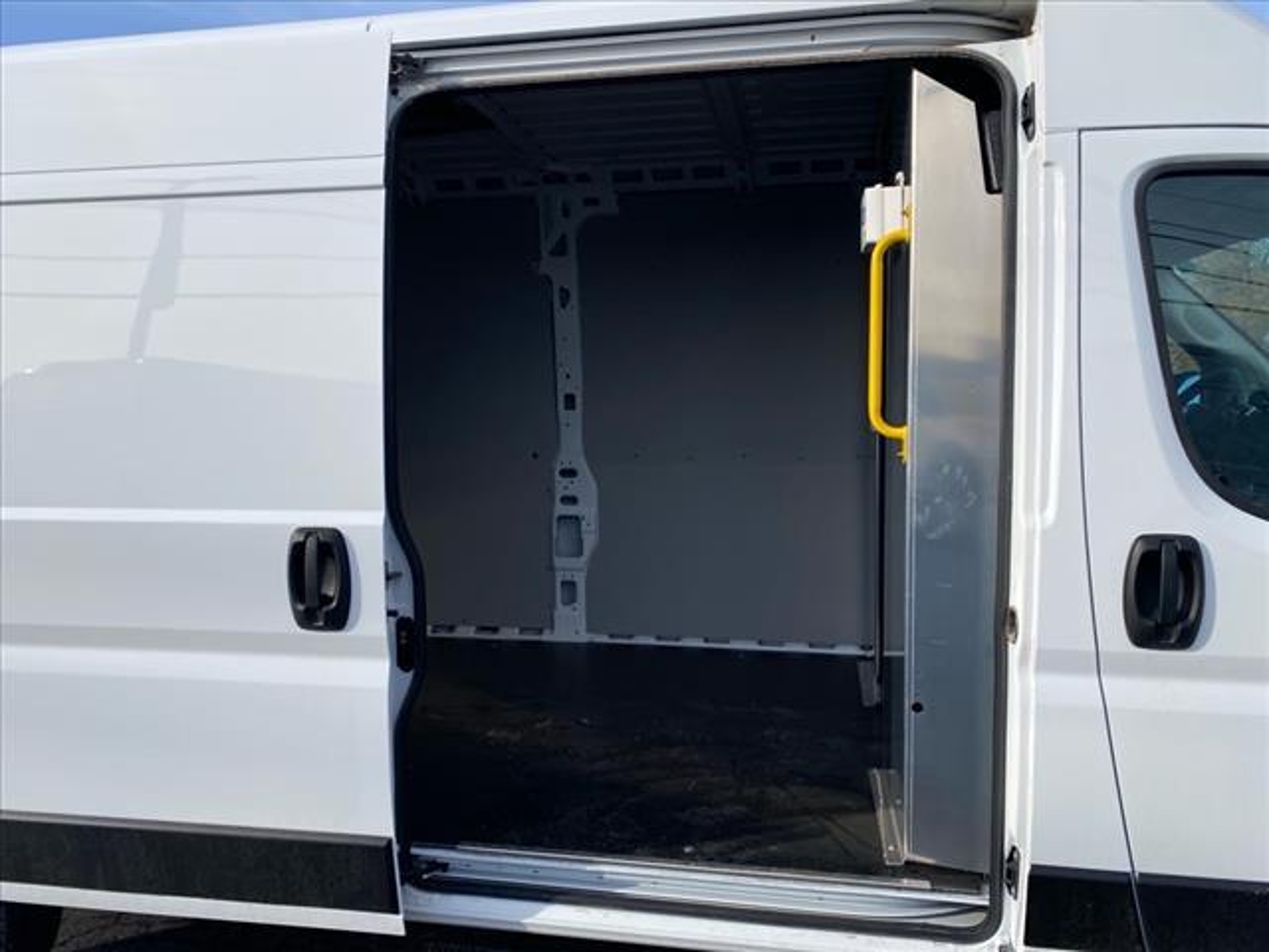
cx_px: 634
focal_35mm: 26
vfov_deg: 53.1
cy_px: 476
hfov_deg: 67.3
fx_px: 953
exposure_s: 1/2688
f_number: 1.8
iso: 32
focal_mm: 4.25
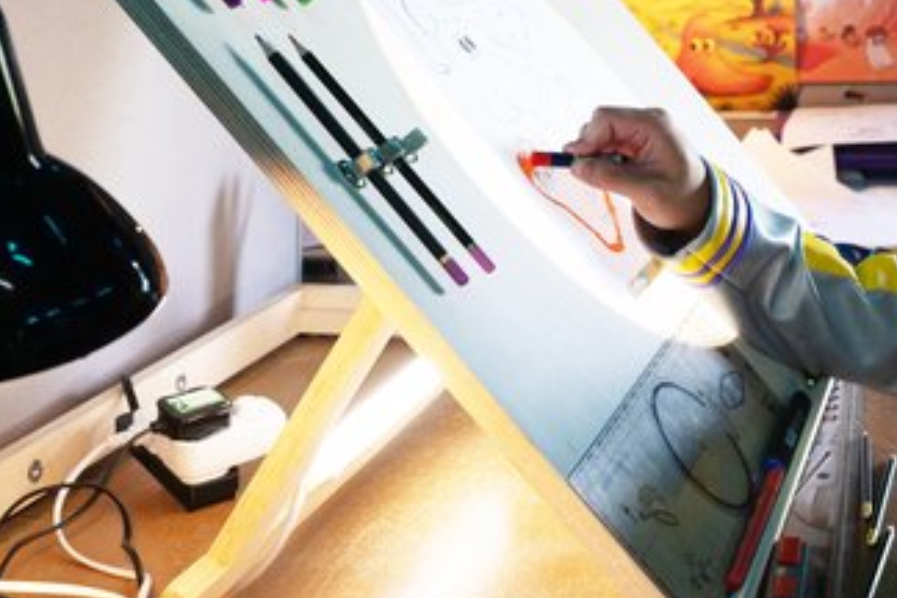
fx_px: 1495
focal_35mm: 60
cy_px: 233
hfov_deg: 32.2
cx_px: 756
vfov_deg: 22.6
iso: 640
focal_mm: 24
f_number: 4.5
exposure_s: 1/100
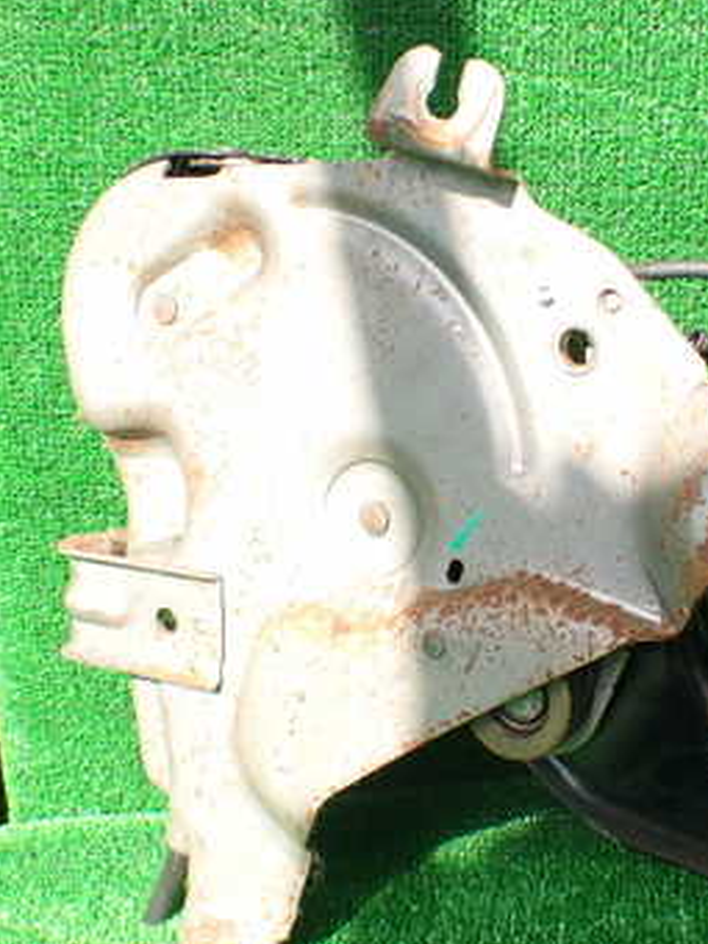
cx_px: 516
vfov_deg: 36.2
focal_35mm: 53
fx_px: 1445
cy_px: 500
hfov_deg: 27.2
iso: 100
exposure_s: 1/160
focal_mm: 5.4
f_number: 3.2
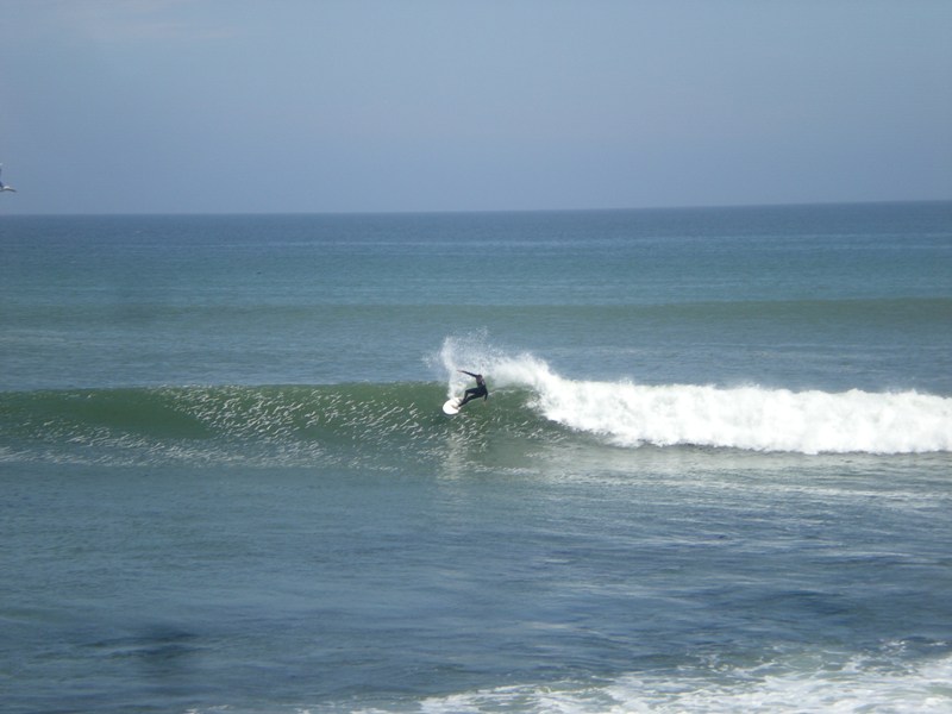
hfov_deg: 17.3
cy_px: 357
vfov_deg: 13.0
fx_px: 3135
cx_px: 476
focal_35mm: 114
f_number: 5.9
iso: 50
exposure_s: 1/270
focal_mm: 18.9
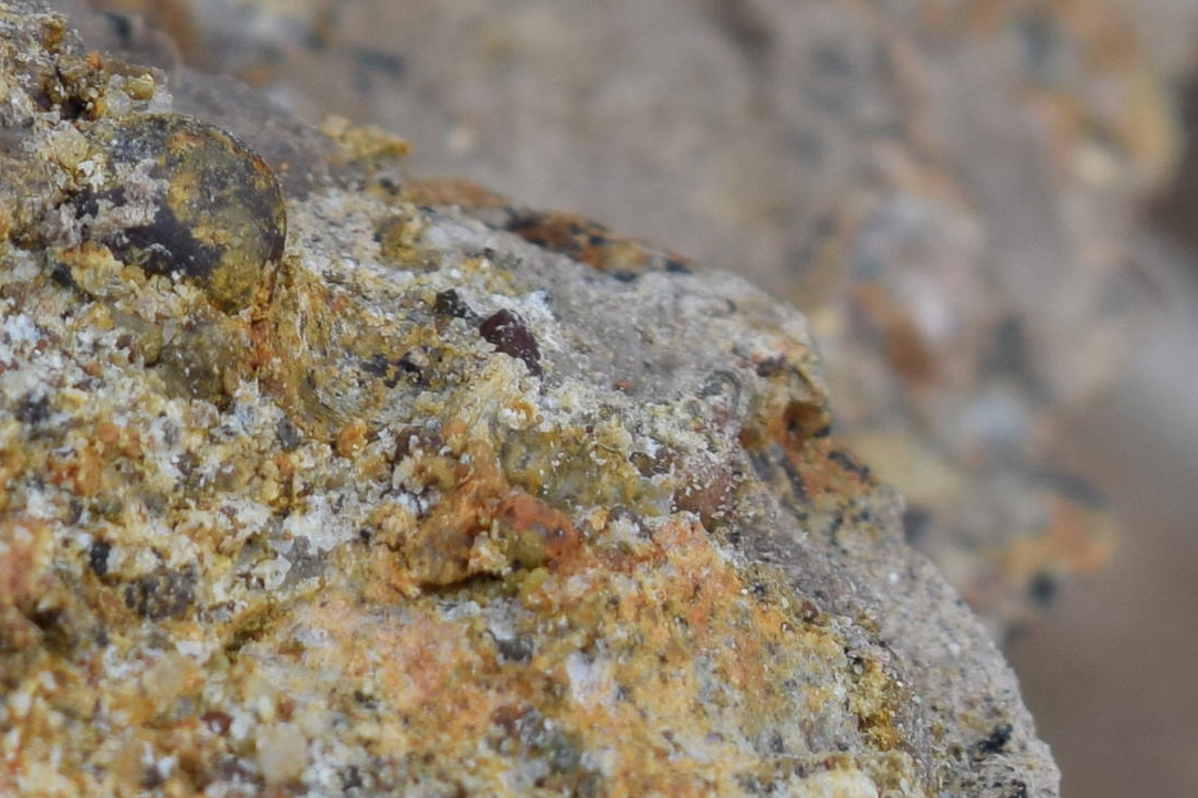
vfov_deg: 3.9
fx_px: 11510
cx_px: -1467
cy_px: -784
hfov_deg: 5.8
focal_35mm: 346
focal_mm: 50
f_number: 9
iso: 200
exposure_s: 1/250
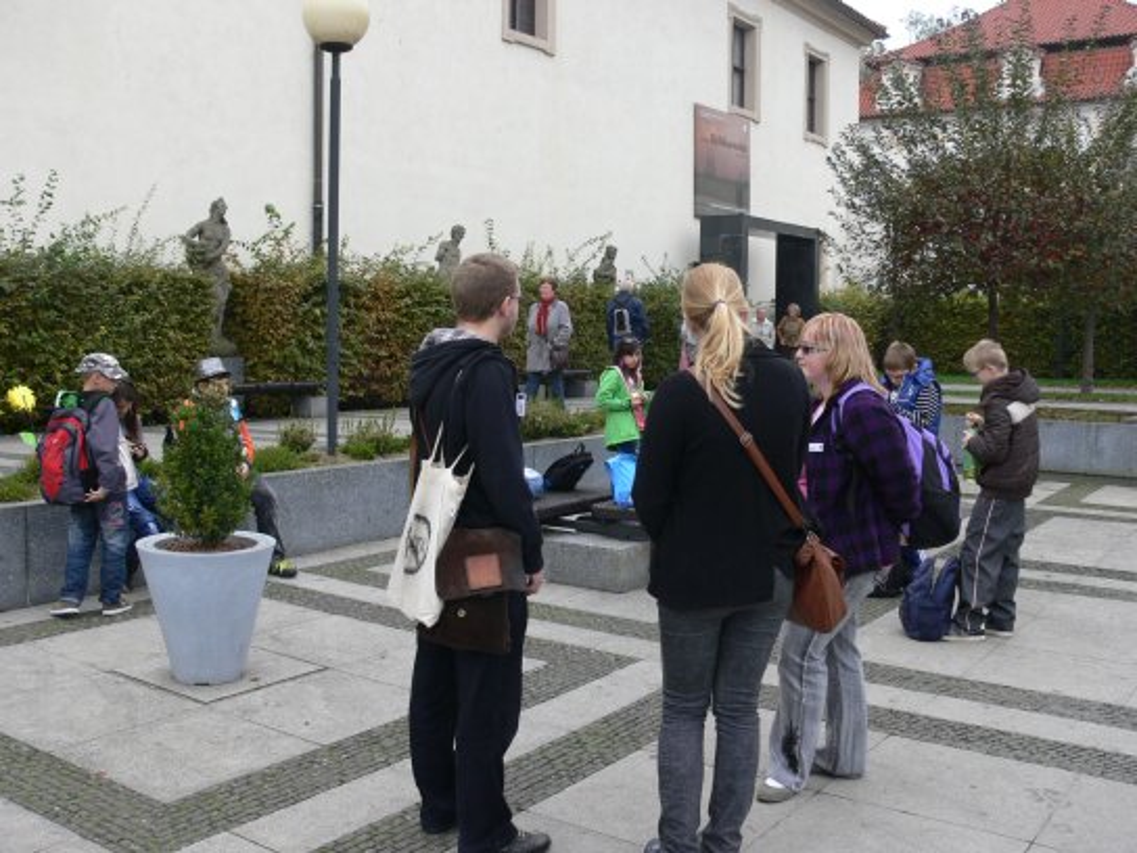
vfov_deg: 40.7
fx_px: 1150
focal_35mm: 35
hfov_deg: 52.6
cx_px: 568
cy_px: 426
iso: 100
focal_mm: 7.4
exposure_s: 1/100
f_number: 4
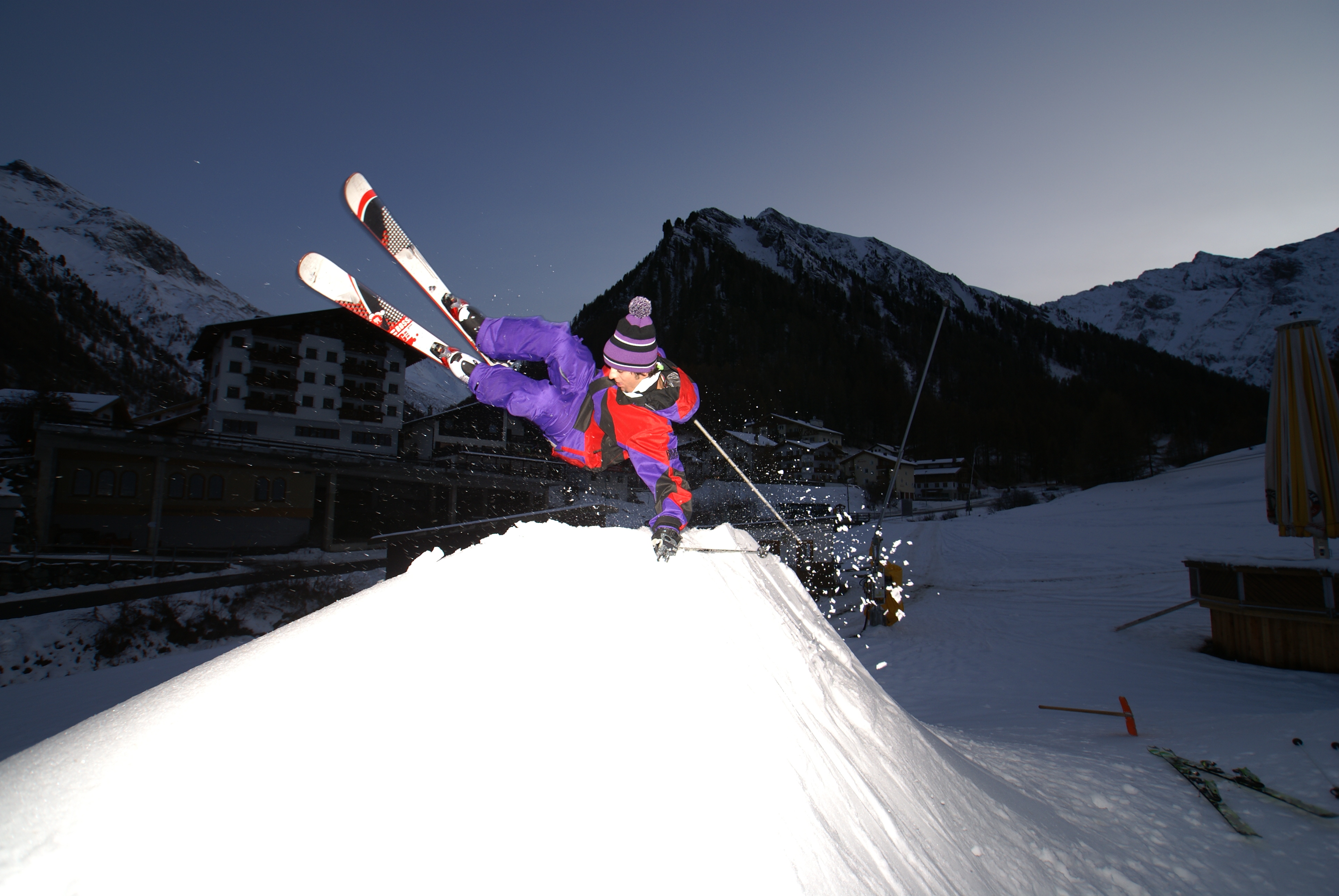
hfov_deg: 94.9
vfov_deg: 72.2
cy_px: 448
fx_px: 614
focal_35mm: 16
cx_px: 670
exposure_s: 1/80
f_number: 4.5
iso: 125
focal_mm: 11
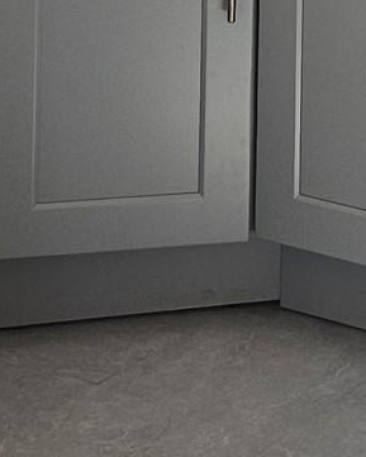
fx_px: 1800
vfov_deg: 12.7
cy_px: -444
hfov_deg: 11.5
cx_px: 391
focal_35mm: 133
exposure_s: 1/180
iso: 100
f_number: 1.8
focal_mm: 5
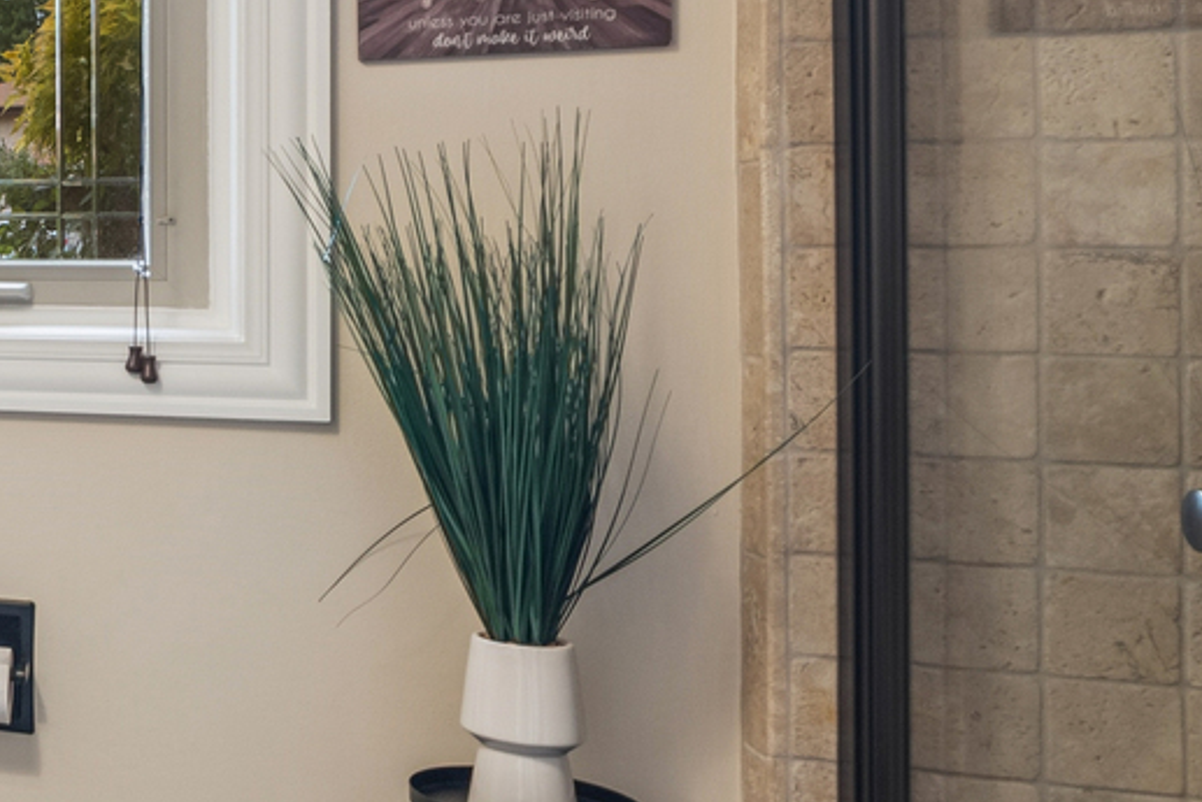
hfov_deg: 29.3
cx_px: -518
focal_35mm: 47
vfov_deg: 28.5
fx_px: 1570
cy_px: 279
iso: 250
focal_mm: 10
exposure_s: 1/15
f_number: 8
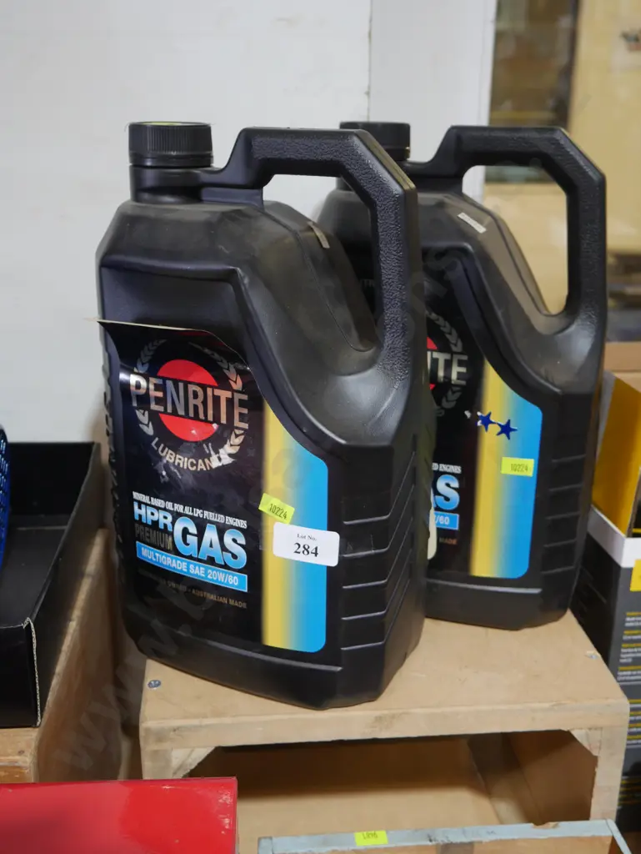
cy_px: 427
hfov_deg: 37.8
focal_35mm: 38
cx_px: 320
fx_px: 937
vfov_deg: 49.0
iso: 800
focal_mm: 19
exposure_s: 1/60
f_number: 4.1
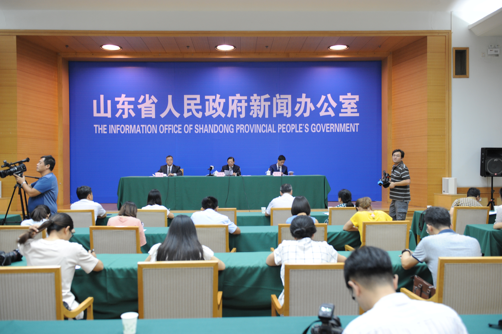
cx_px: 251
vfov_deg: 38.8
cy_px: 167
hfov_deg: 55.8
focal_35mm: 34
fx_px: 474
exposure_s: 1/50
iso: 1000
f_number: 3.5
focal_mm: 34
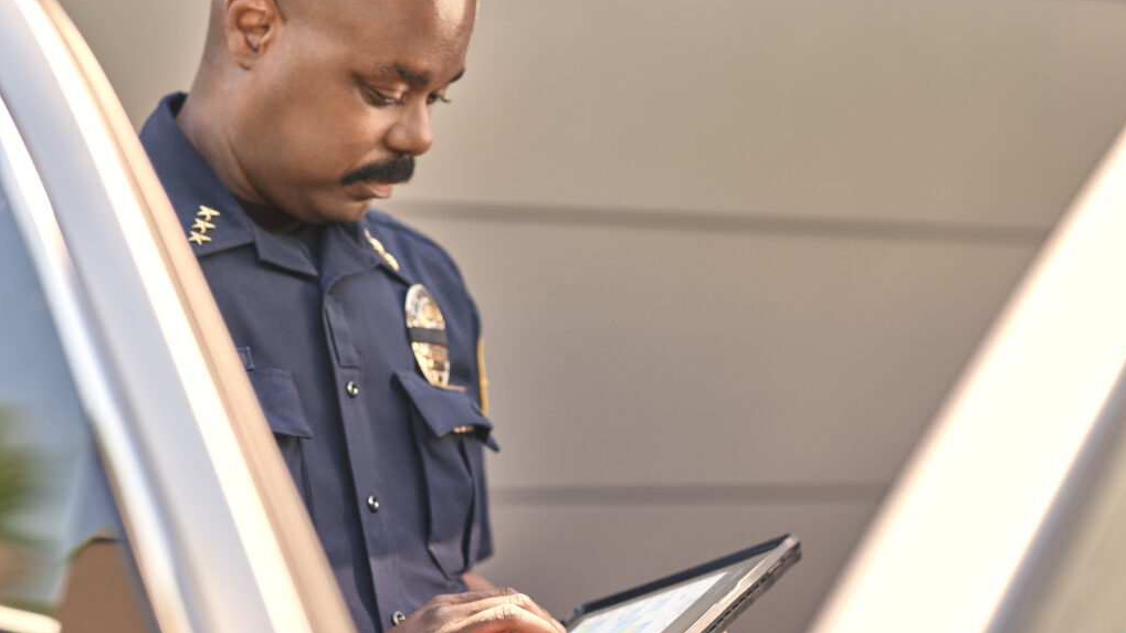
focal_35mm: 69
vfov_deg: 17.5
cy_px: 328
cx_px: 565
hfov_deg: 30.6
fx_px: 2060
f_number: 3.2
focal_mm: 80
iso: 400
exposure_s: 1/640
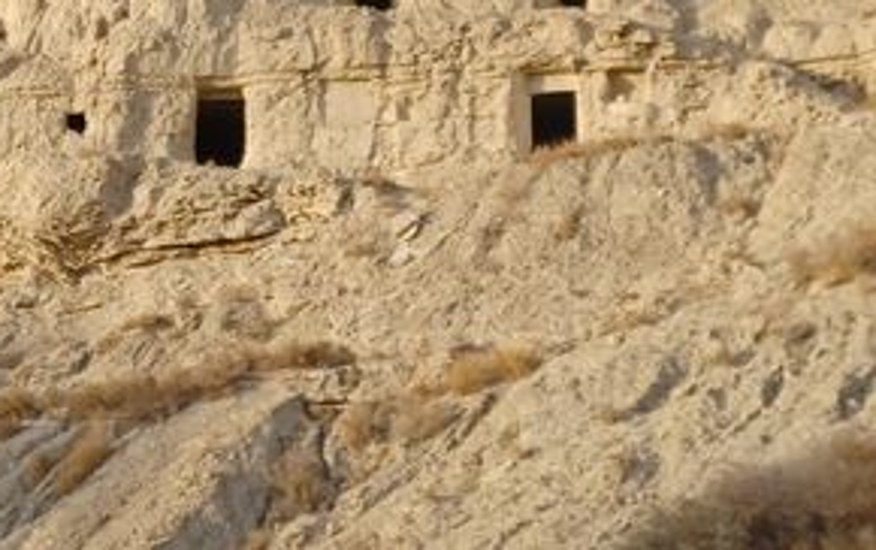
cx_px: 154
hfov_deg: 27.5
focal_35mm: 73
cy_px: -36
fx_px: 1745
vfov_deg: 17.4
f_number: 1.8
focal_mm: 4.6
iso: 32
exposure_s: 1/136
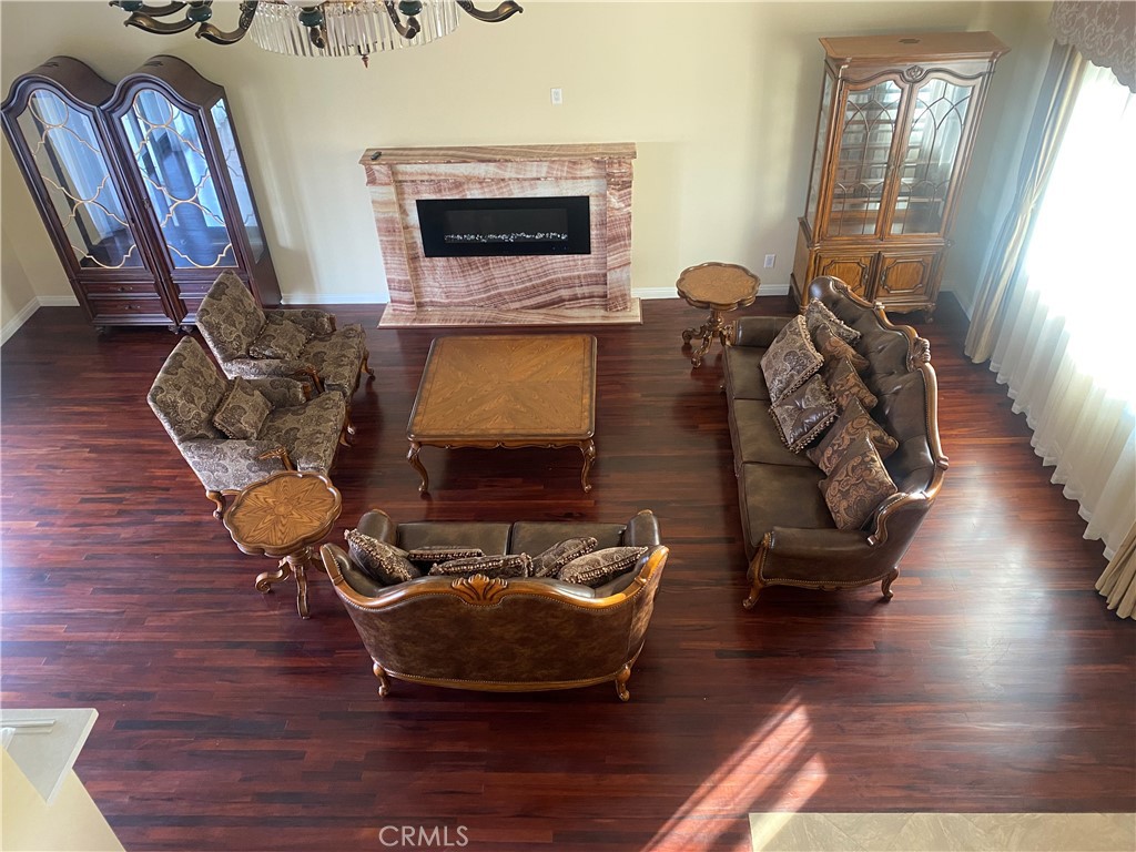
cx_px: 568
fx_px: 853
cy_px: 426
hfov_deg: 67.3
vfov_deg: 53.1
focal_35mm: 26
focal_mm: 4.25
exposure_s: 1/60
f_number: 1.8
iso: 400
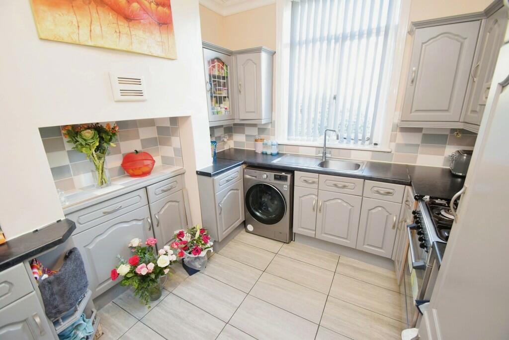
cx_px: 254
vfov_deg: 77.3
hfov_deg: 100.4
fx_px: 212
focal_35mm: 15
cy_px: 170
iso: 900
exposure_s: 1/60
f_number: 3.5
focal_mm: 10
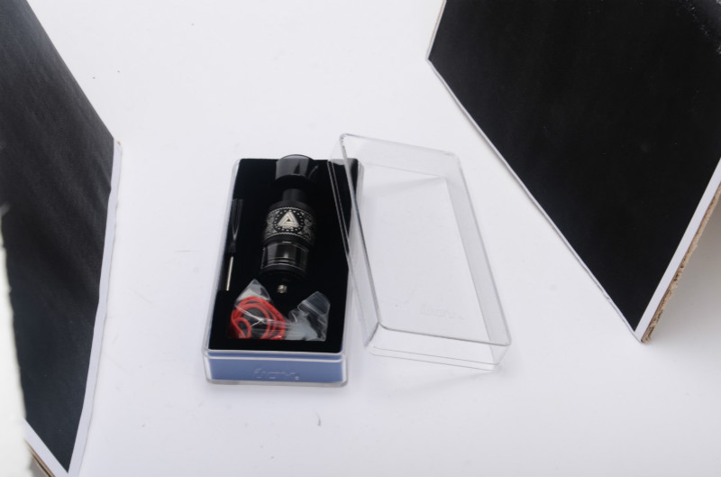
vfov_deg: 17.4
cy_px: 238
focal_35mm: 78
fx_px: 1558
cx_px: 360
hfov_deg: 26.1
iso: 100
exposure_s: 1/125
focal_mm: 52
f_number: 14
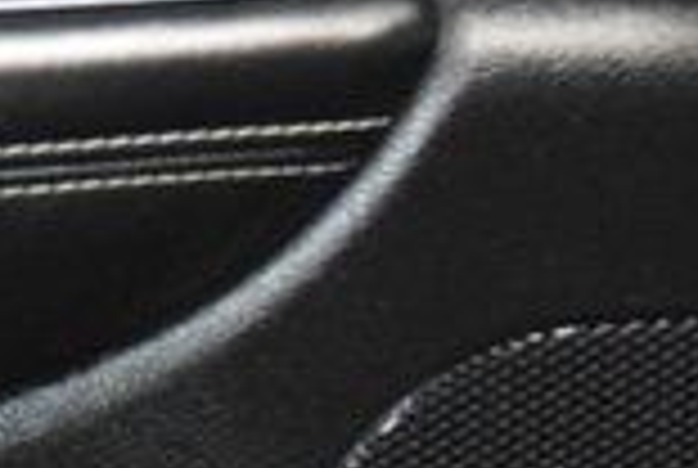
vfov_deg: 5.6
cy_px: 254
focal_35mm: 247
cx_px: -590
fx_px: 4804
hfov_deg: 8.0
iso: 3200
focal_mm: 25
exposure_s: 1/80
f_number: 3.8
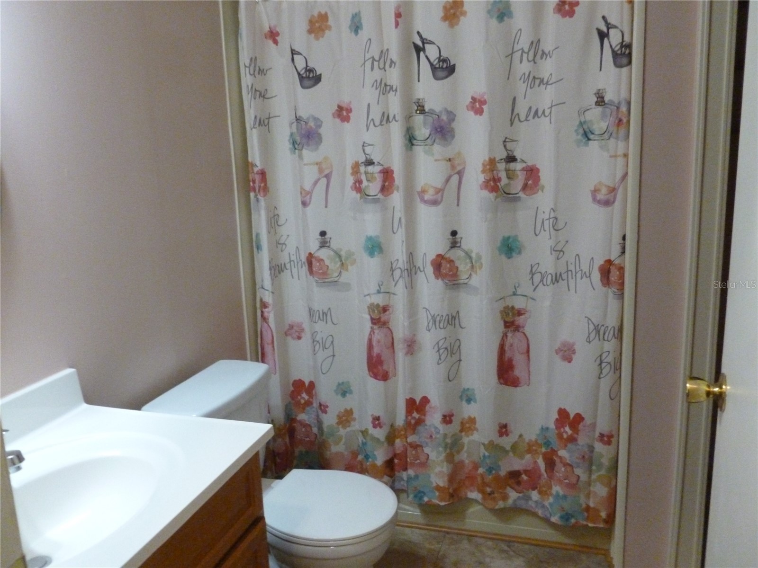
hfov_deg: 63.4
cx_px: 379
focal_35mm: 28
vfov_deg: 49.7
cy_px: 284
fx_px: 613
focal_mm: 5
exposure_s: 1/40
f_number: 3.3
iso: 800
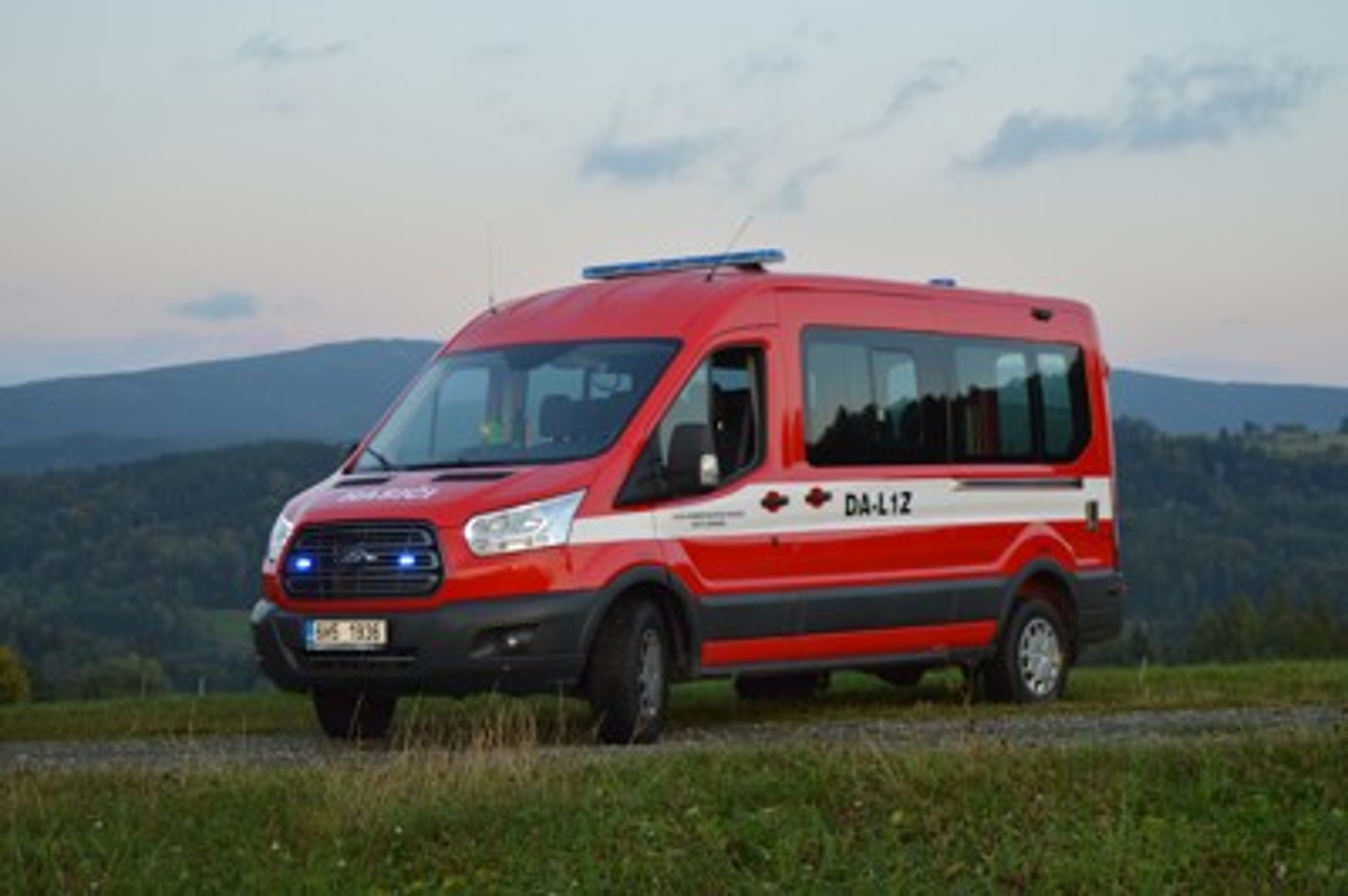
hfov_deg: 24.6
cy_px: 448
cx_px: 674
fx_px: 3087
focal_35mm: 82
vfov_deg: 16.5
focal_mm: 55
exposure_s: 1/100
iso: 400
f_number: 5.6
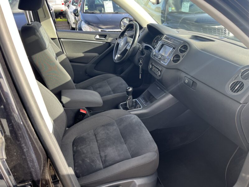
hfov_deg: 67.3
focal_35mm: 26
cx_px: 124
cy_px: 94
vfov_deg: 53.1
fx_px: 187
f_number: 1.6
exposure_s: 1/232
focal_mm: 5.1
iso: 50
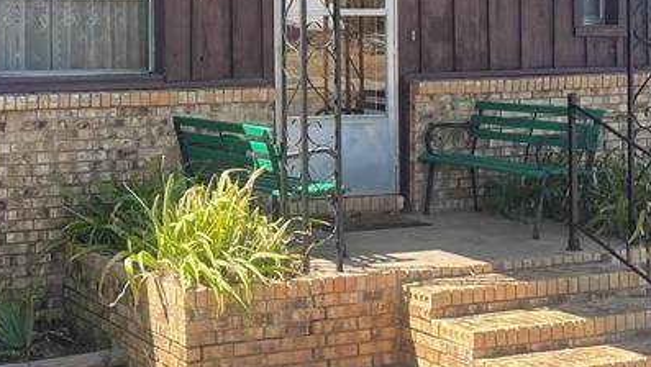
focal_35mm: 73
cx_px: 113
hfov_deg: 28.2
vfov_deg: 16.4
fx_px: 1261
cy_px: 41
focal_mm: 4.2
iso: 32
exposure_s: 1/1553
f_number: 1.6
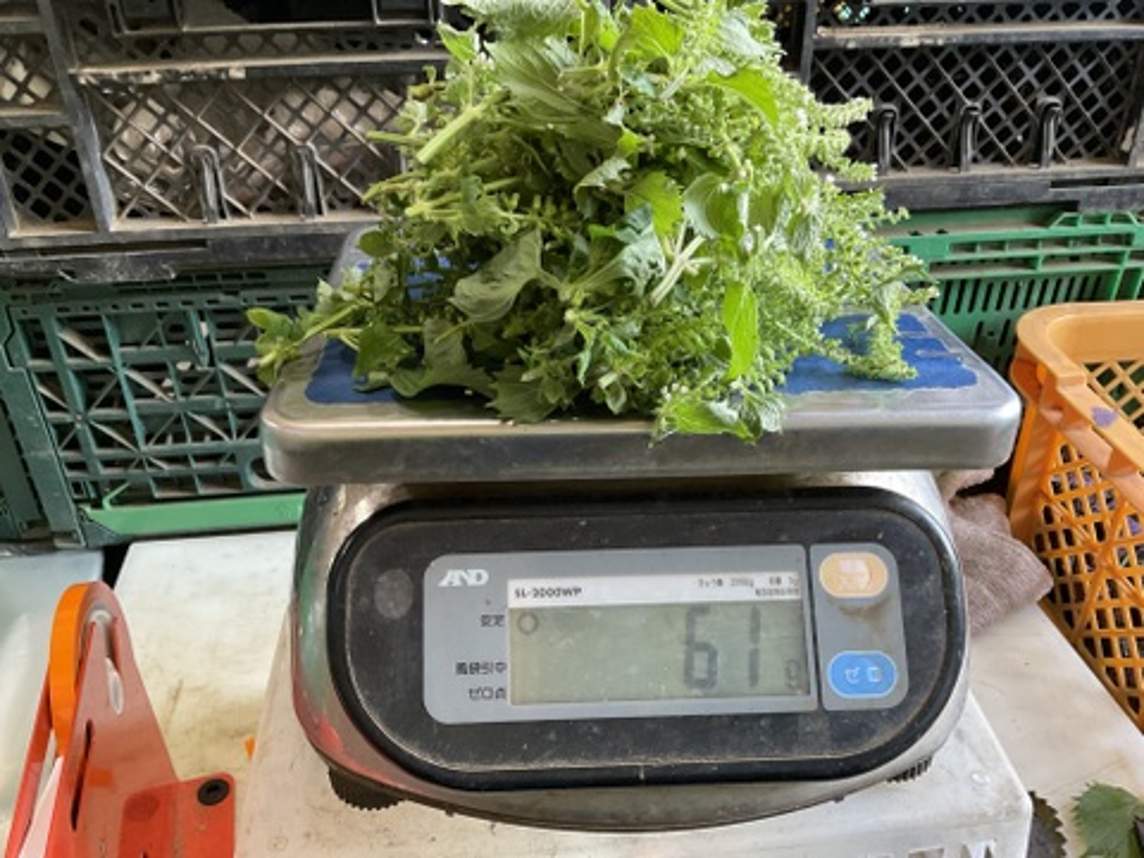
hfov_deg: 61.7
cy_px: 429
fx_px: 958
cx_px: 572
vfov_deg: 48.2
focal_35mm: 29
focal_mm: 3
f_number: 1.8
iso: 100
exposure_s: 1/60
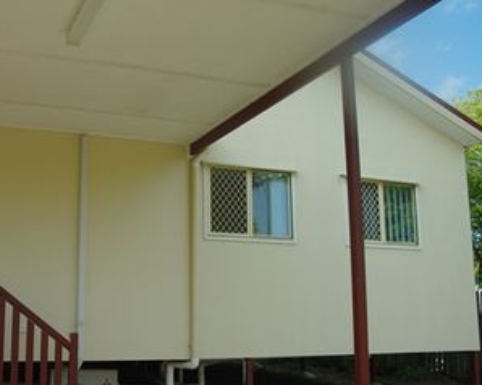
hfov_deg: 44.5
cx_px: 128
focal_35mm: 40
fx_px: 570
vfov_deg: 37.3
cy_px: 213
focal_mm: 18
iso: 200
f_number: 6.7
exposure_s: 1/250
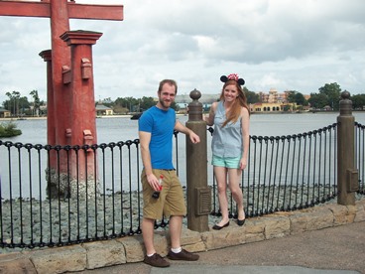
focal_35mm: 53
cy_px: 137
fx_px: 559
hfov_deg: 36.2
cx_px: 182
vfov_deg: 27.5
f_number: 3.6
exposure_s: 1/500
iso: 80
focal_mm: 8.8
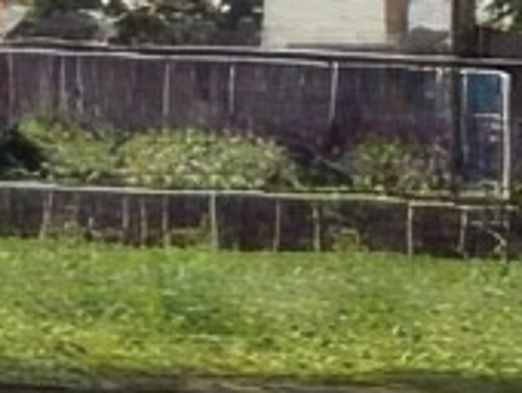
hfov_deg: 2.7
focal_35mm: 722
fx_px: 10903
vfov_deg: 2.0
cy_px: -765
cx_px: -307
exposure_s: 1/147
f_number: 2.8
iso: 64
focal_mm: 15.66
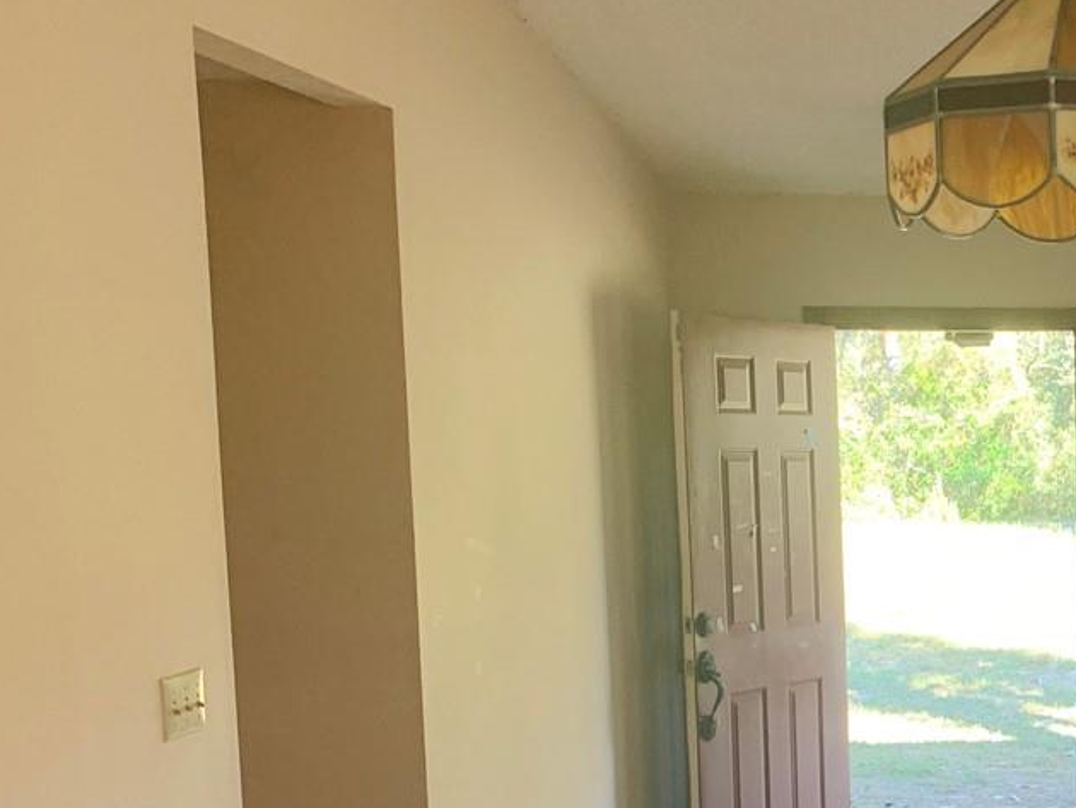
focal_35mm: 66
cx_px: 1262
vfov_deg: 21.8
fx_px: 2052
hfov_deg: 26.4
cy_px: 729
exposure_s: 1/96
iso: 100
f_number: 1.8
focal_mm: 4.25
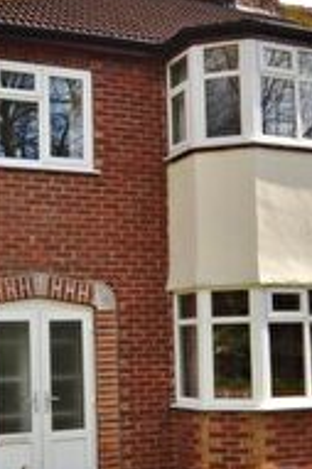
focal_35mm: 55
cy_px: 279
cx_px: 118
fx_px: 716
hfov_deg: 24.5
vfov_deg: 36.2
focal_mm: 10
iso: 100
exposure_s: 1/200
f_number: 8
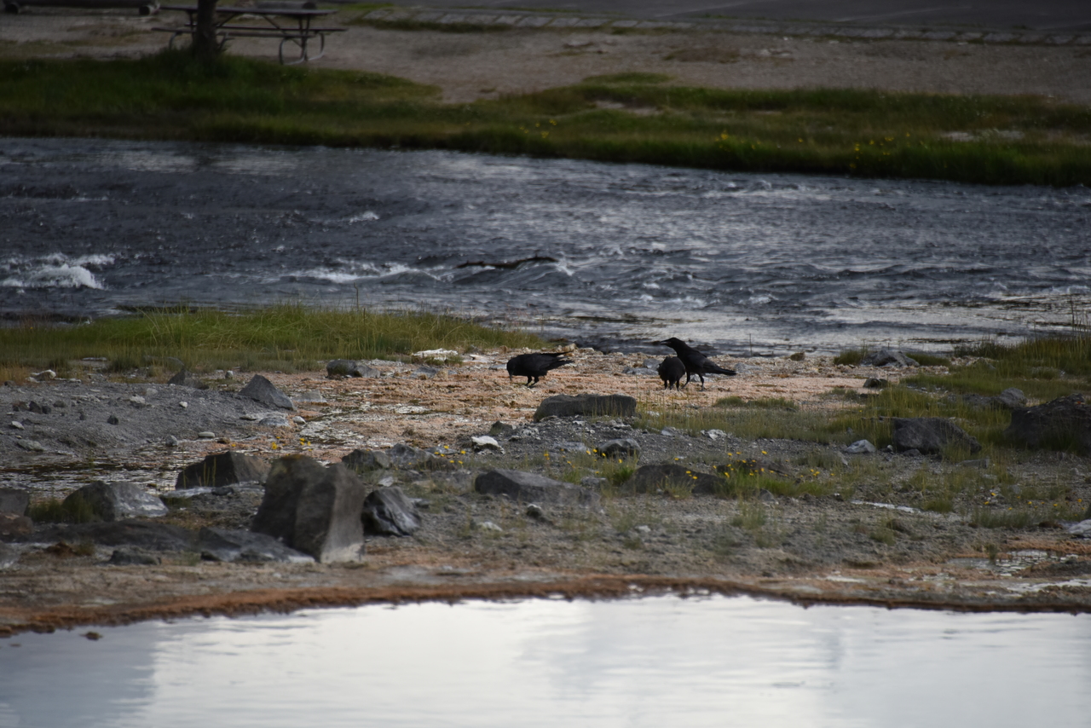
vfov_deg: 4.6
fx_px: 9093
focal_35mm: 300
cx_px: 546
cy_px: 364
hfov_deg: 6.9
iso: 800
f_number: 5.6
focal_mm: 300
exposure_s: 1/640
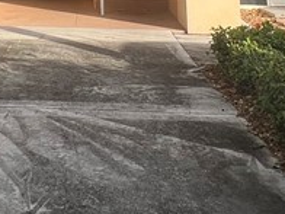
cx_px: 1
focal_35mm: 68
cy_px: -191
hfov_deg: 27.0
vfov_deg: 17.0
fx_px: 560
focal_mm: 1.57
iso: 32
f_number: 1.8
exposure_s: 1/911
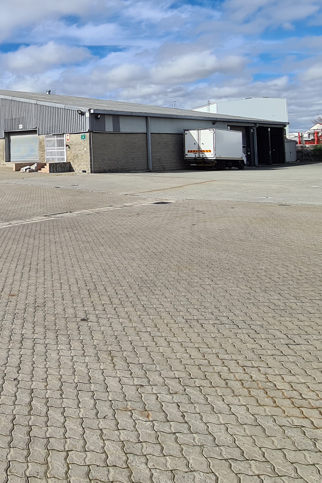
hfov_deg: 39.1
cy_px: 138
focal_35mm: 29
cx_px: -8
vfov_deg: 61.1
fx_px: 389
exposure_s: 1/2736
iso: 64
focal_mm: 2.22
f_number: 2.2
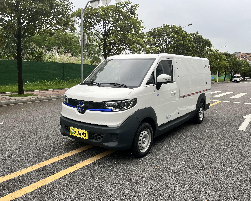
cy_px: 99
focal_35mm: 28
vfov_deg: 51.5
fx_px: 208
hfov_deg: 62.2
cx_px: 130
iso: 50
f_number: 1.6
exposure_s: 1/696
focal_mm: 5.1
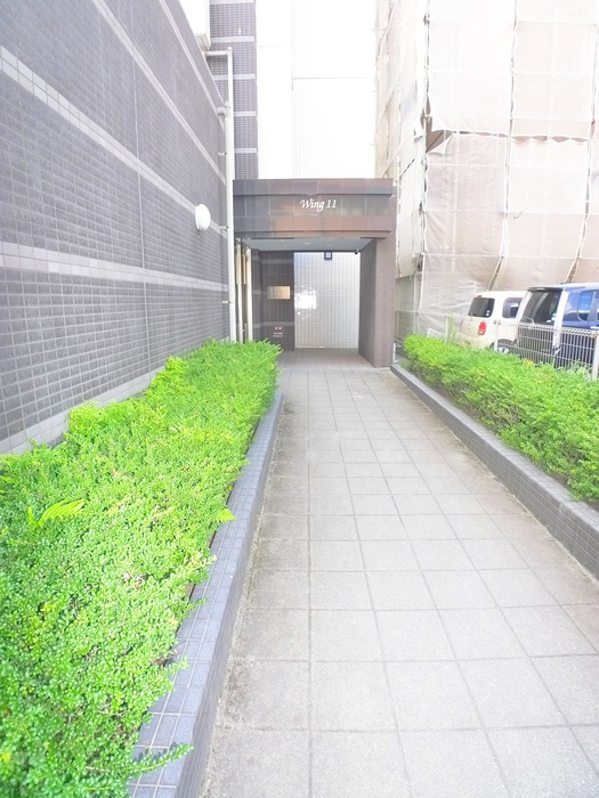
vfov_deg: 71.6
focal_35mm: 24
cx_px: 300
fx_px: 554
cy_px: 399
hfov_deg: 56.8
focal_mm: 5.1
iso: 400
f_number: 2.8
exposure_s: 1/125
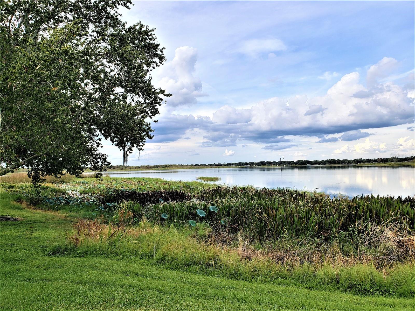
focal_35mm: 26
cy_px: 156
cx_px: 208
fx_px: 312
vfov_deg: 53.1
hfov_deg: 67.3
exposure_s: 1/593
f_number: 2.4
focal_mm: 4.3
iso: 50
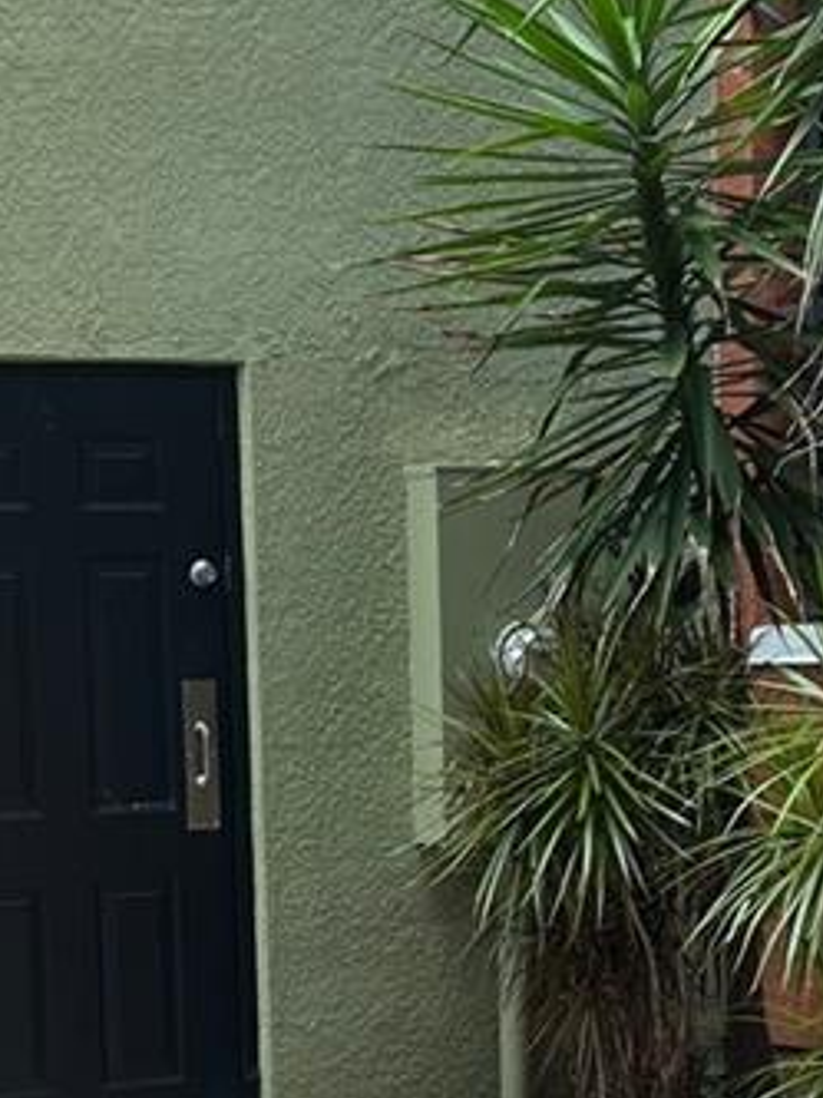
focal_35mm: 94
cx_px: 423
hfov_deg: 15.7
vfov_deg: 20.4
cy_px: 1022
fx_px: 2980
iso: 50
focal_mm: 5.1
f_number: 1.6
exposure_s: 1/577
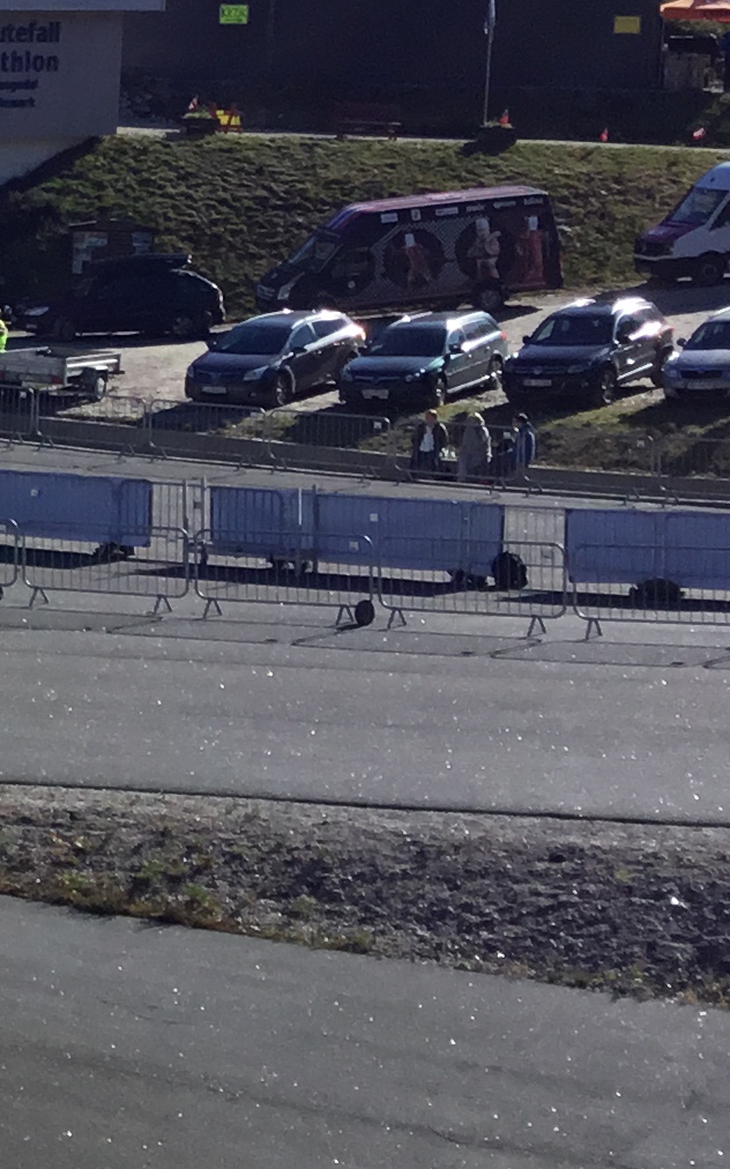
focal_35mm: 106
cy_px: 370
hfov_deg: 10.9
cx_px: -861
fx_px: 3376
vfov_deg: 19.6
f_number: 2.4
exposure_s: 1/1456
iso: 25
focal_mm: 3.3
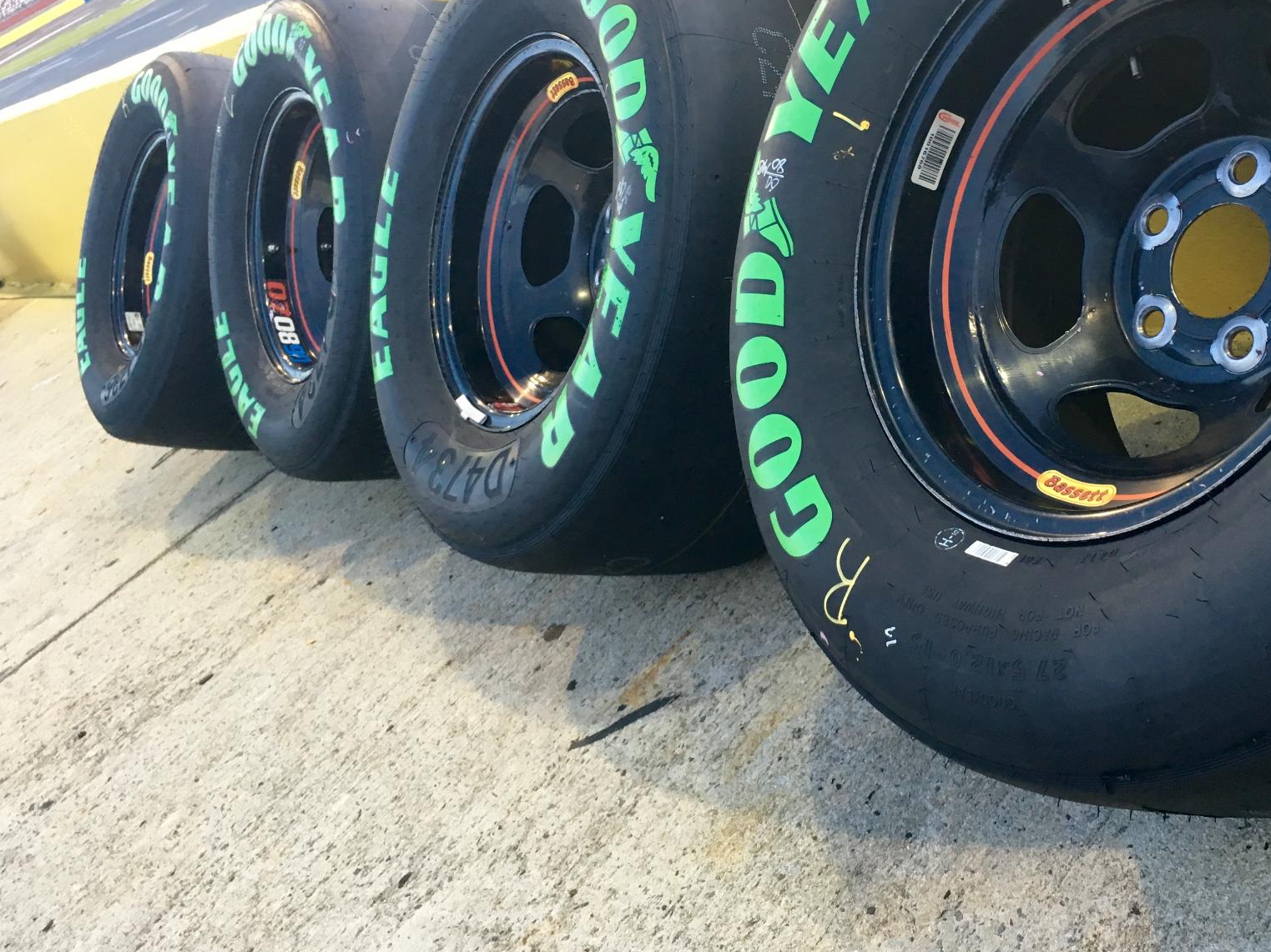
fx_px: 1432
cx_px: 835
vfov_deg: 36.5
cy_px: 336
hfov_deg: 47.2
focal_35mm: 39
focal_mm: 4.15
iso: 80
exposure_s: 1/30
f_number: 2.2
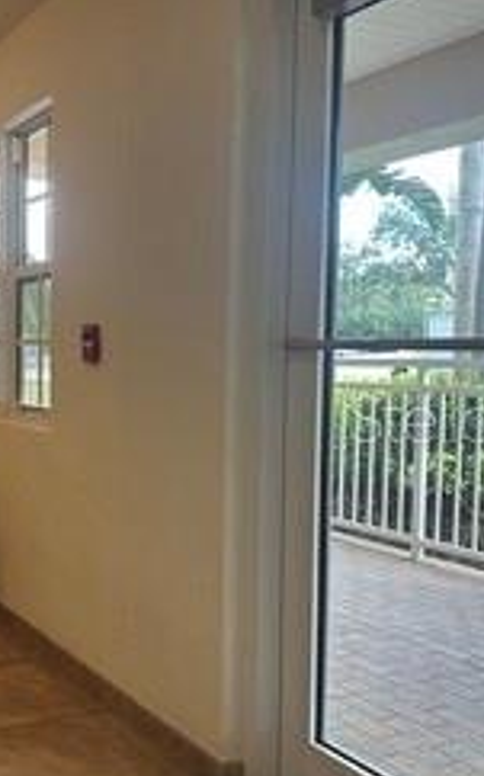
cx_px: 10
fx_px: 887
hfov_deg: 28.7
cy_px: 417
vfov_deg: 47.2
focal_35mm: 42
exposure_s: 1/120
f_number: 1.78
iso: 200
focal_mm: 6.86
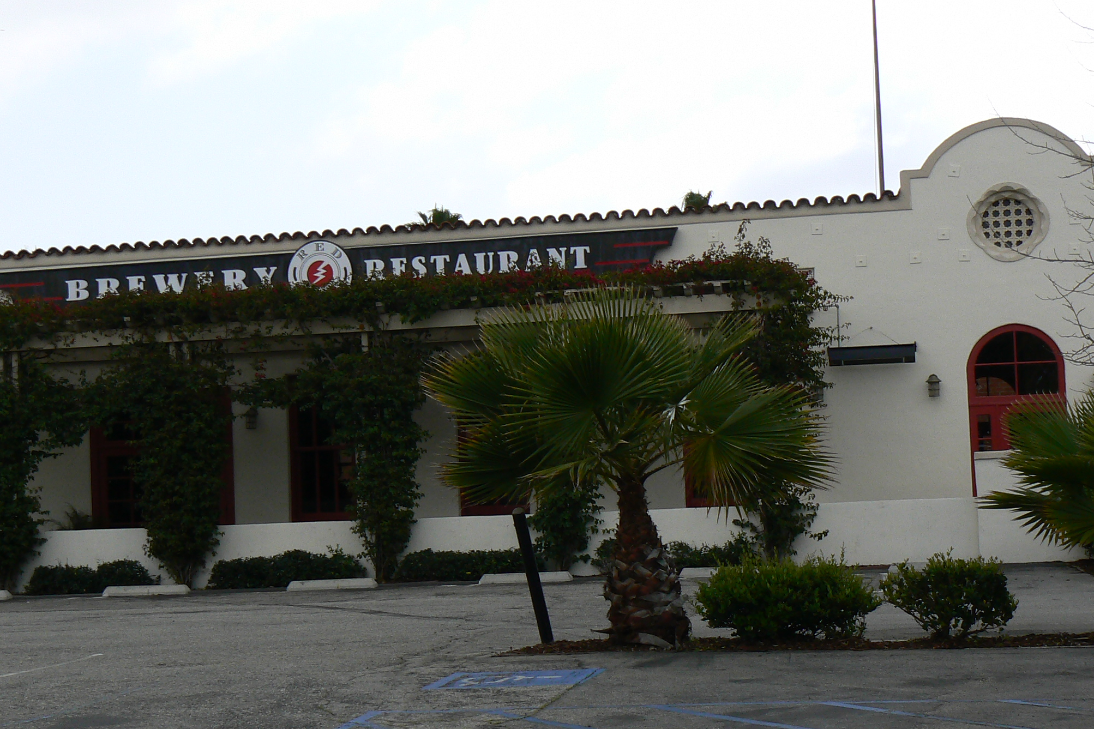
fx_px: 2218
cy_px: 403
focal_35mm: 73
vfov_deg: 18.7
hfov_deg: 27.7
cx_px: 450
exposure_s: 1/400
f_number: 5.6
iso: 80
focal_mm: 8.3
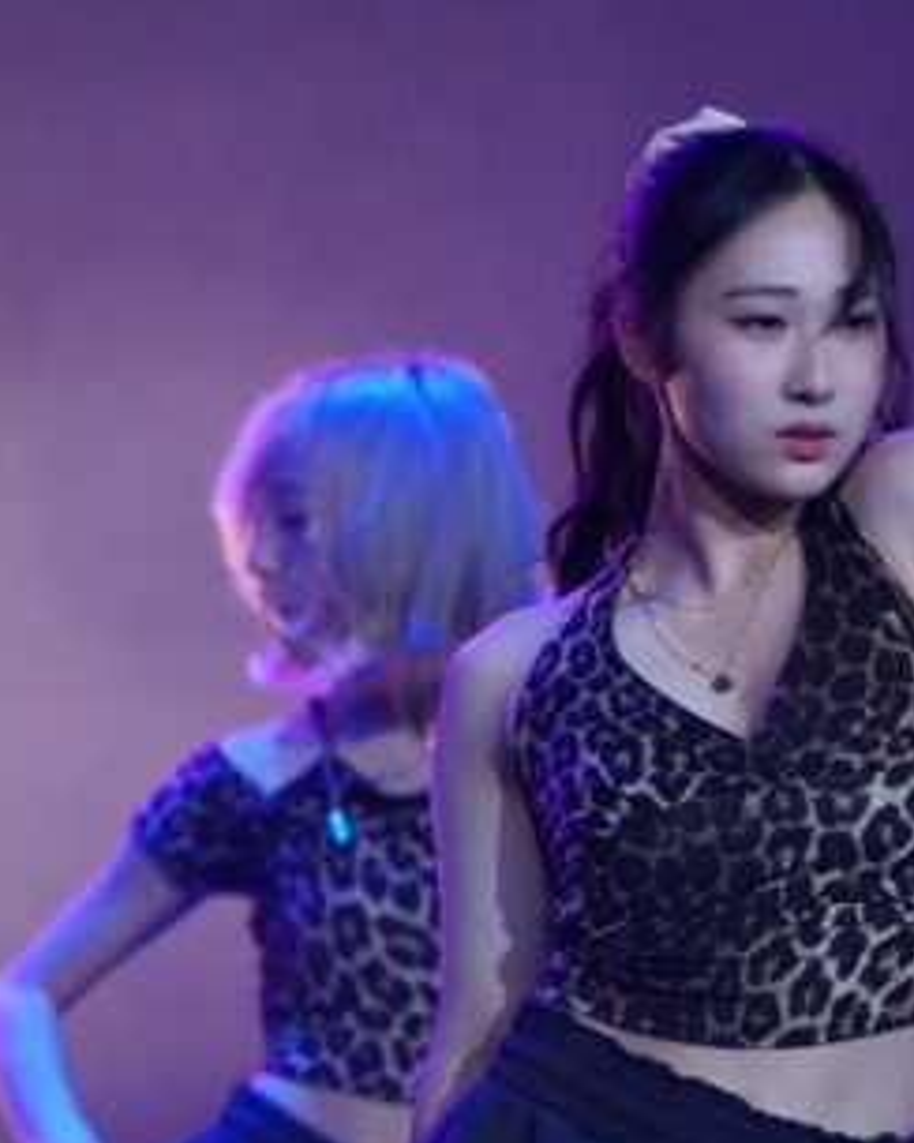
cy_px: 826
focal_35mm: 615
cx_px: 273
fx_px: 20795
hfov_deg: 2.5
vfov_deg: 3.1
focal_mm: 180
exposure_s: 1/400
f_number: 2.8
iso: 3200
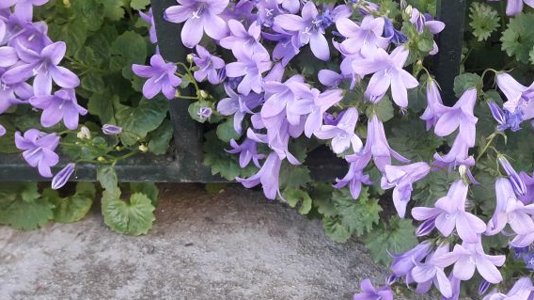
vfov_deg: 21.6
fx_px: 778
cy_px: 70
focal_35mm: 55
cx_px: 408
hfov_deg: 36.9
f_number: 1.9
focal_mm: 3.7
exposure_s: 1/50
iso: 64
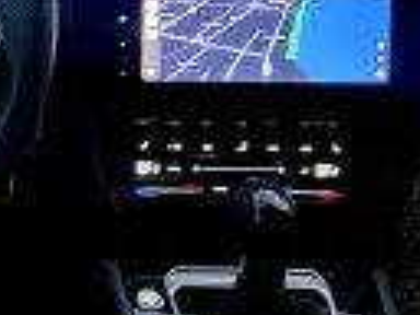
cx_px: -30
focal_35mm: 73
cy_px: 125
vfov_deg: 20.1
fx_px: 886
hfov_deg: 25.0
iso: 800
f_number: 1.5
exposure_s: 1/9
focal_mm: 5.7
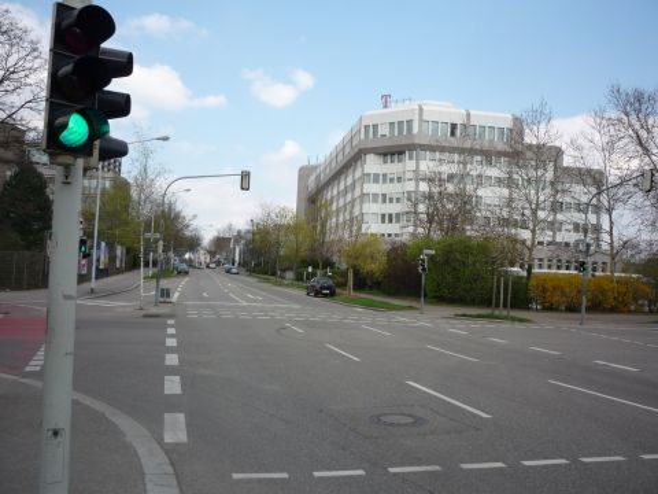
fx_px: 608
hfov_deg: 56.8
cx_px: 329
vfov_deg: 44.2
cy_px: 247
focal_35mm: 32
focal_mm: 5.2
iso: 100
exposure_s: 1/400
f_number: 4.5
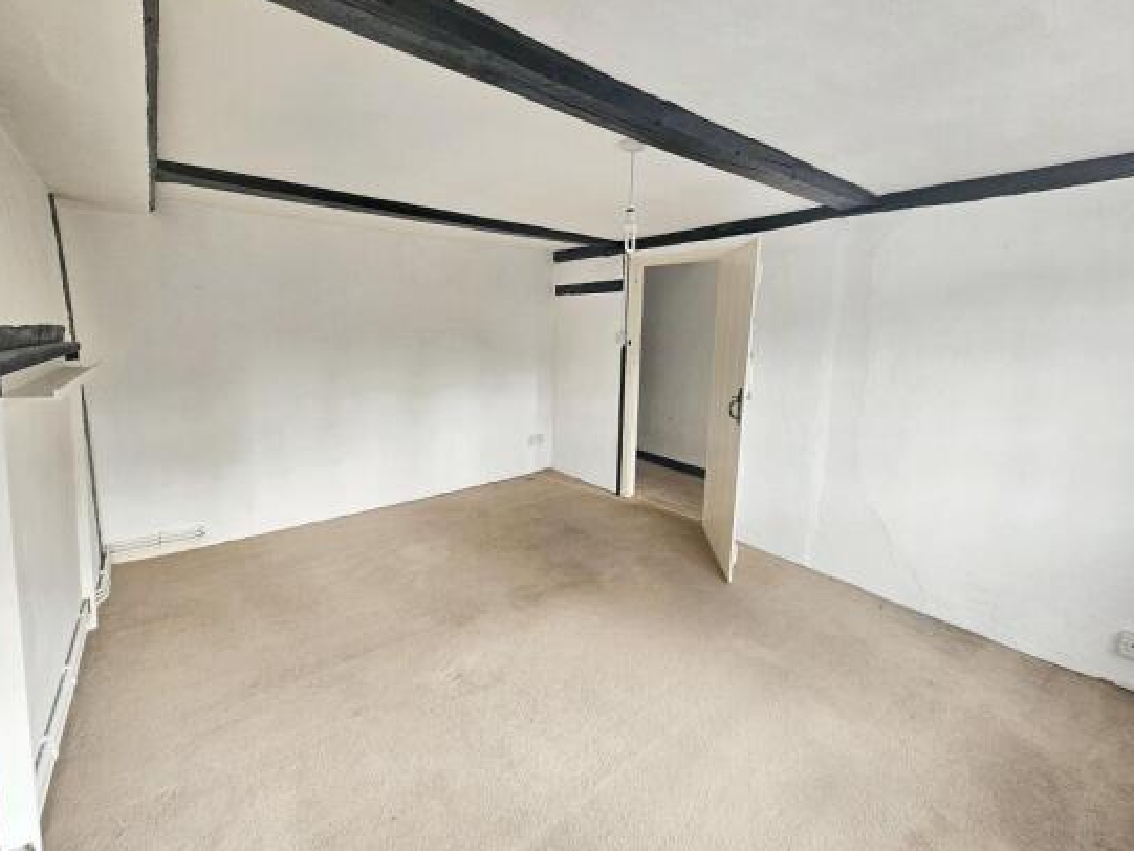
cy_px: 406
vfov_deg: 85.6
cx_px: 554
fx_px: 459
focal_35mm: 14
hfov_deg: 102.0
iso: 64
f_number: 2.2
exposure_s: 1/60
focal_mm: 2.2
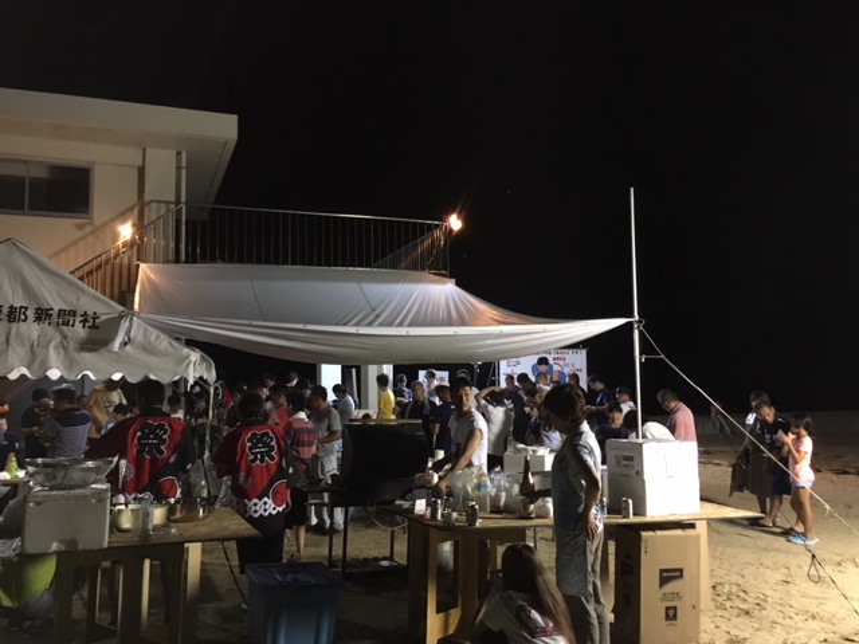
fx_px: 720
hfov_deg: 61.7
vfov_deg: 48.2
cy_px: 322
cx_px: 430
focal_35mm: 29
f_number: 2.2
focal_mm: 4.15
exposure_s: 1/15
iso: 250
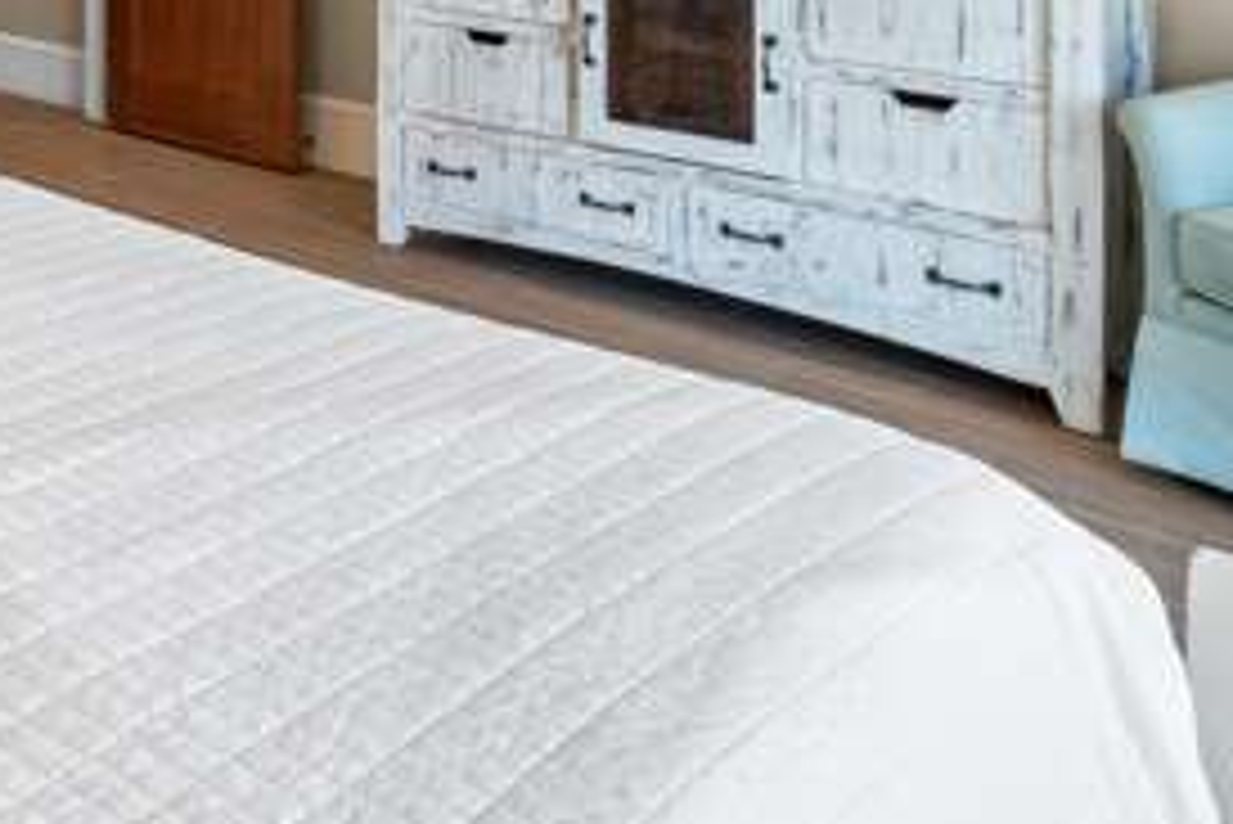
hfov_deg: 37.5
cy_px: -225
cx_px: -171
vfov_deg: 27.2
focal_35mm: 42
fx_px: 1439
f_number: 8
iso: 400
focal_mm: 10
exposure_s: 1/1.67
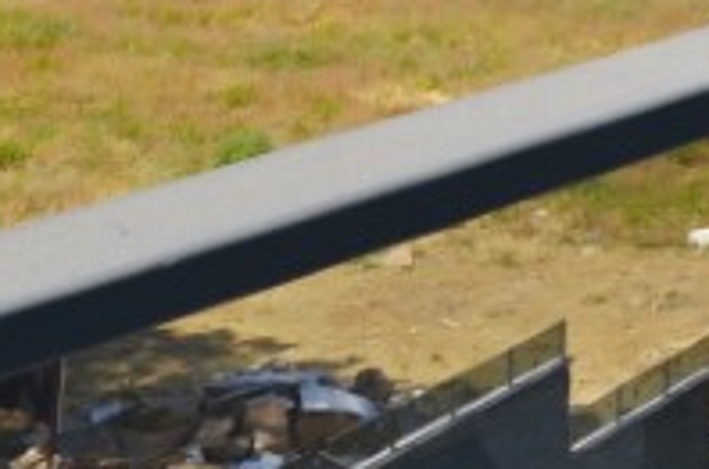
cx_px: 1461
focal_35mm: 88
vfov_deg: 12.1
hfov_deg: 16.7
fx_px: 1729
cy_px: -687
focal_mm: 10
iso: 100
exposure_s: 1/250
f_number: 8
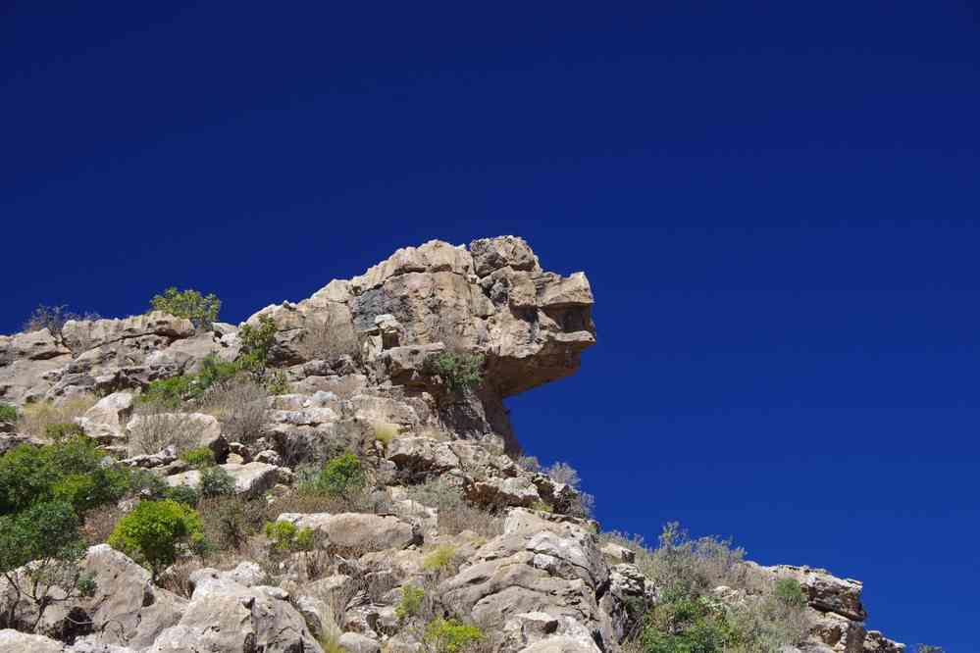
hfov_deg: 24.6
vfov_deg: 16.6
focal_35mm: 82
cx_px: 490
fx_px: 2246
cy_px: 326
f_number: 10
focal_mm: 55
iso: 200
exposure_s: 1/100
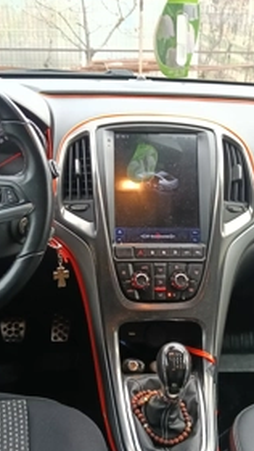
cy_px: 288
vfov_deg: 47.8
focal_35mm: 42
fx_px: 502
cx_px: 143
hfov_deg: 28.4
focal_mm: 3.98
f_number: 1.8
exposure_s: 1/33.3
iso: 200
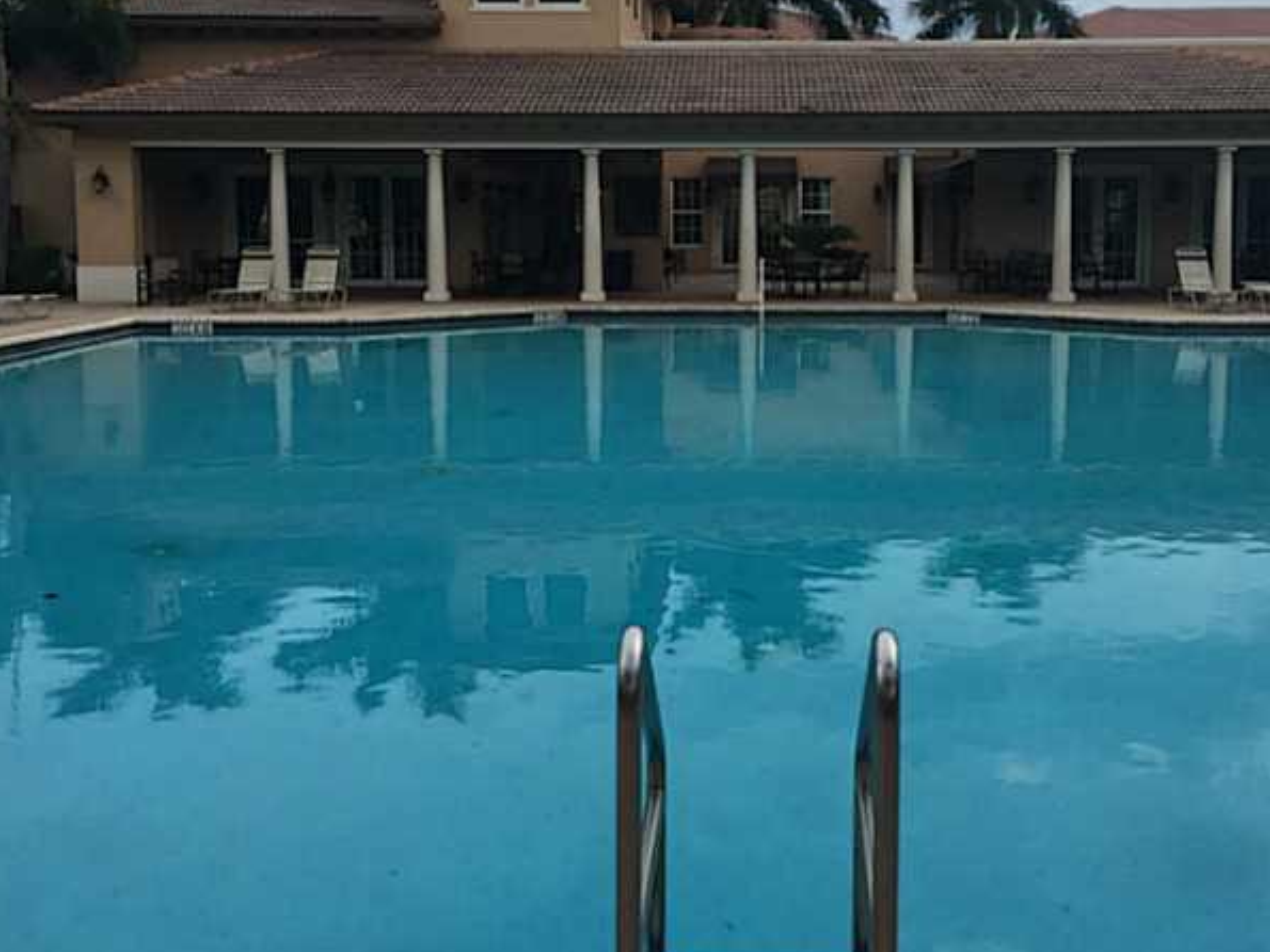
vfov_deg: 36.5
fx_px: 1431
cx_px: 728
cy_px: 344
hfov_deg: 47.7
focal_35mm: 39
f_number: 2.2
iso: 32
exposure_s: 1/659
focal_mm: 4.15
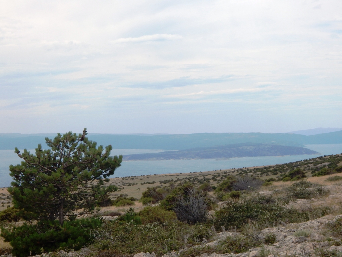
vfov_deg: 19.6
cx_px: 171
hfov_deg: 26.0
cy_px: 128
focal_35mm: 75
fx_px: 741
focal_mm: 13.5
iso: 125
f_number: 4.2
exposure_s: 1/1500
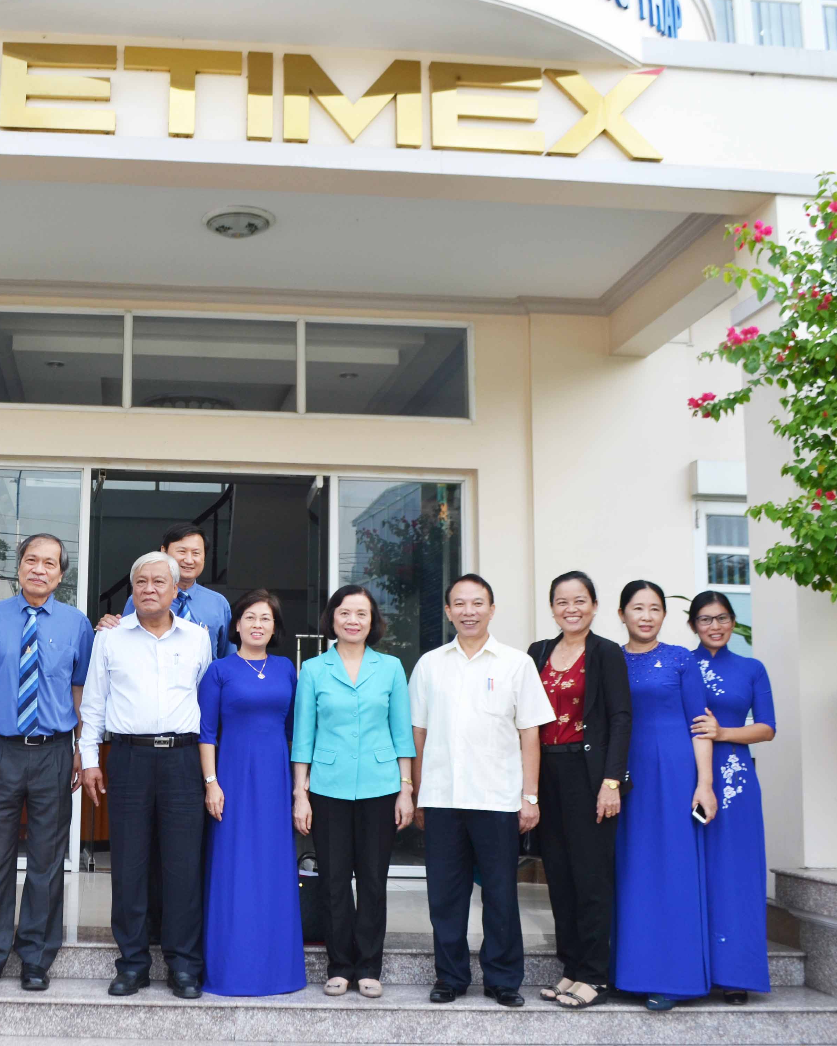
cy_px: 524
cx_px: 151
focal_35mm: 43
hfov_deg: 33.7
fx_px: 1331
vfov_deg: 42.9
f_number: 5.6
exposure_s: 1/125
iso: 110
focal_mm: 20
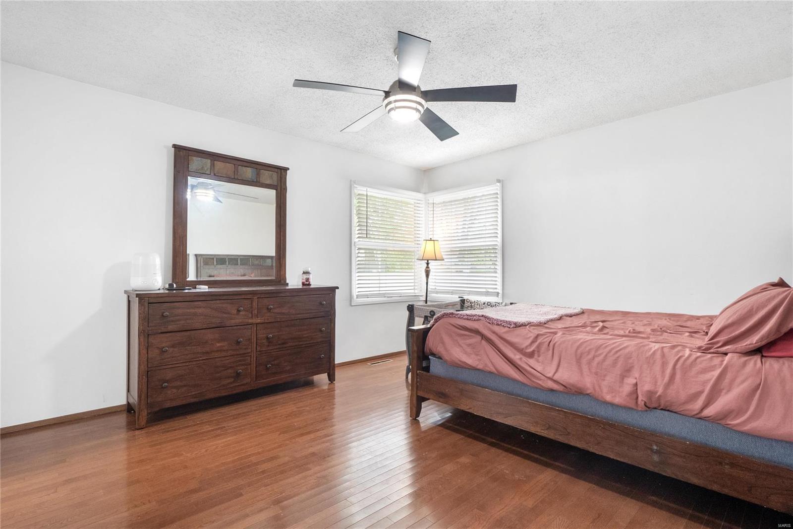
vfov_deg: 73.7
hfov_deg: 96.7
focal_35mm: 16
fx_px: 352
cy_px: 264
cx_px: 396
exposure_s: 1/3
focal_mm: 8
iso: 400
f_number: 10
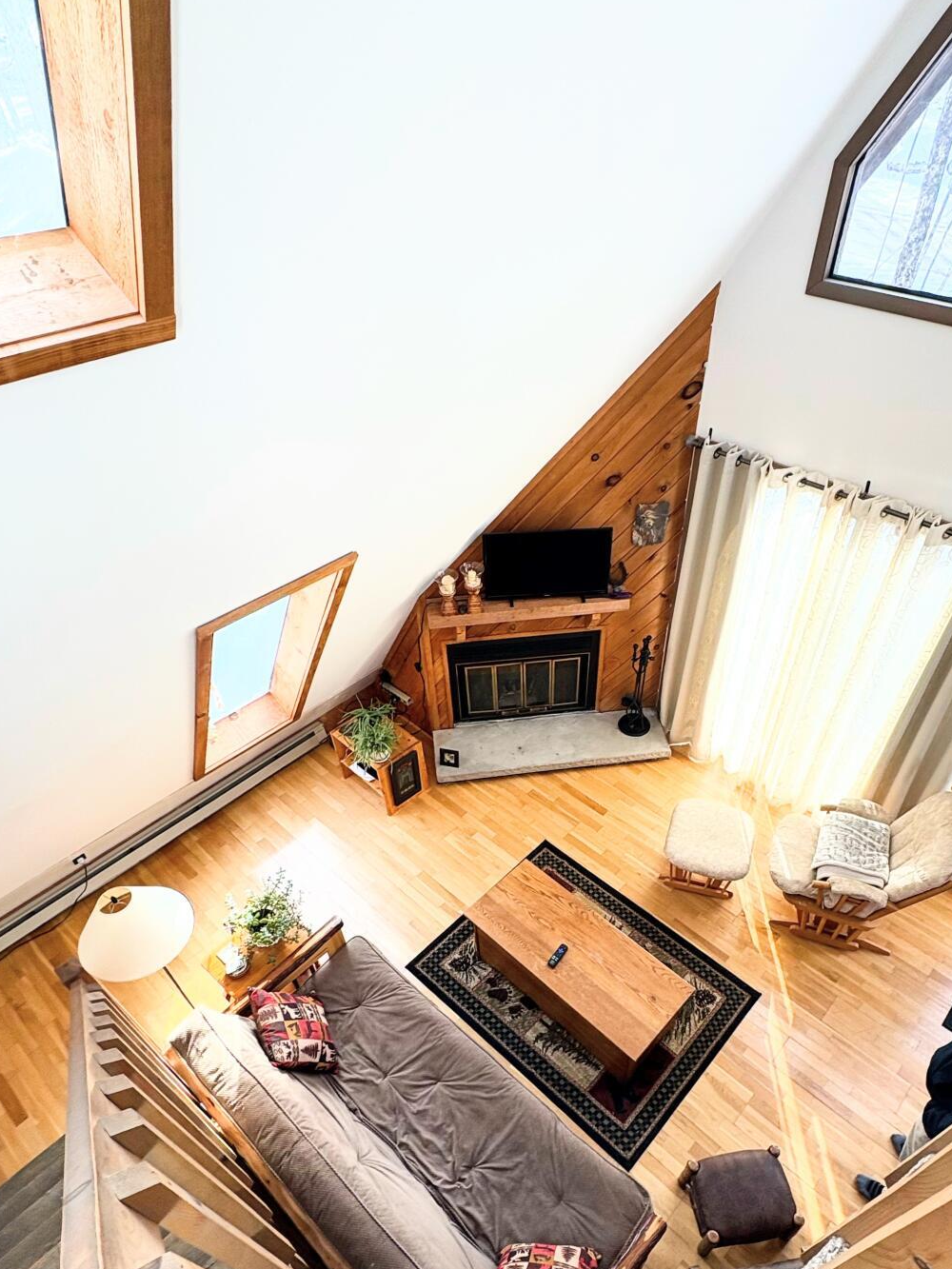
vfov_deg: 77.9
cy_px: 773
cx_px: 535
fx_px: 770
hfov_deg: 63.2
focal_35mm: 21
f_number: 2.2
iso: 80
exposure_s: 1/131
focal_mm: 2.22
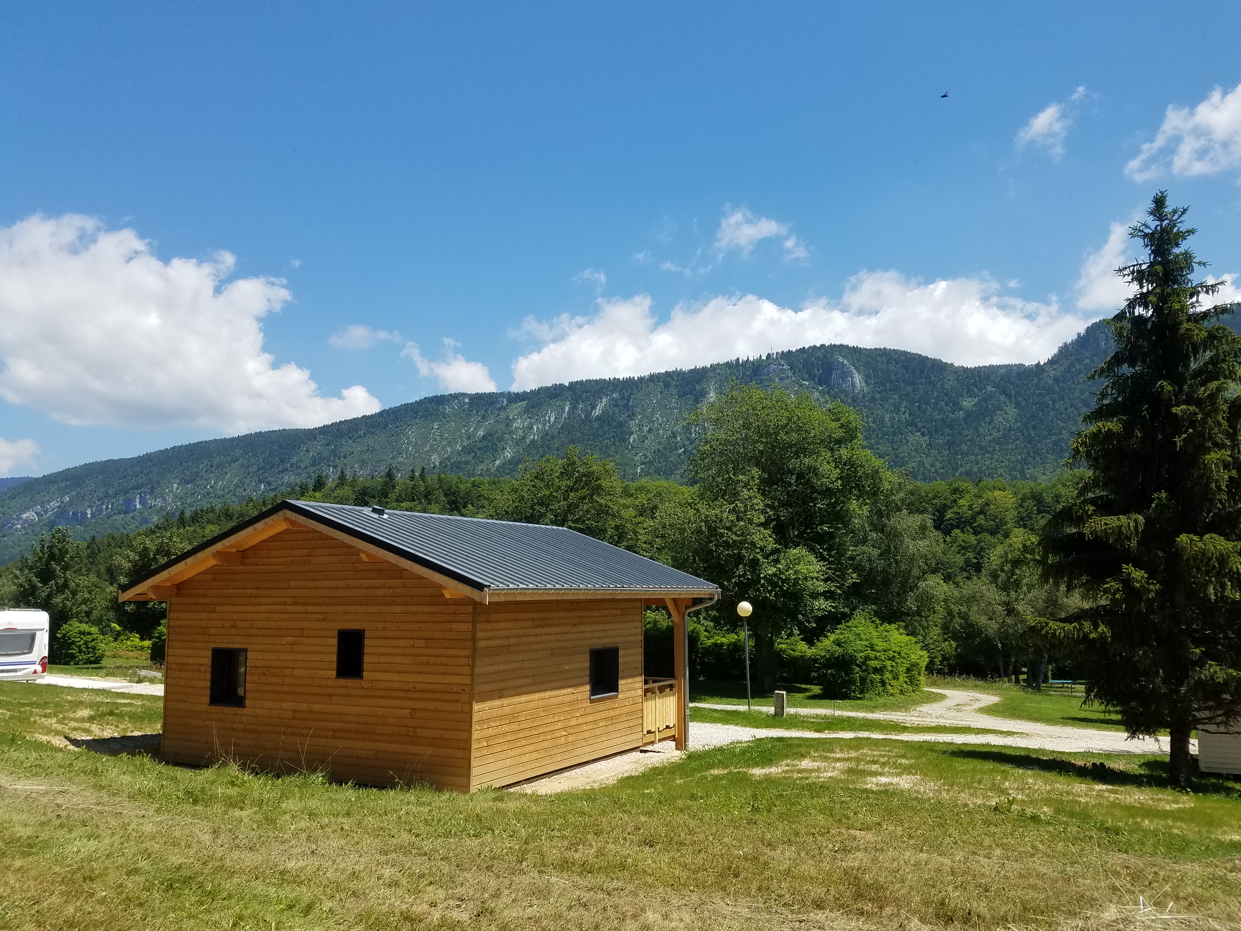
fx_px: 968
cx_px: 634
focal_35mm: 27
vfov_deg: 51.4
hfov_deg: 65.3
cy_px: 461
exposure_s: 1/2504
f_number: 1.7
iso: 50
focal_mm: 4.2
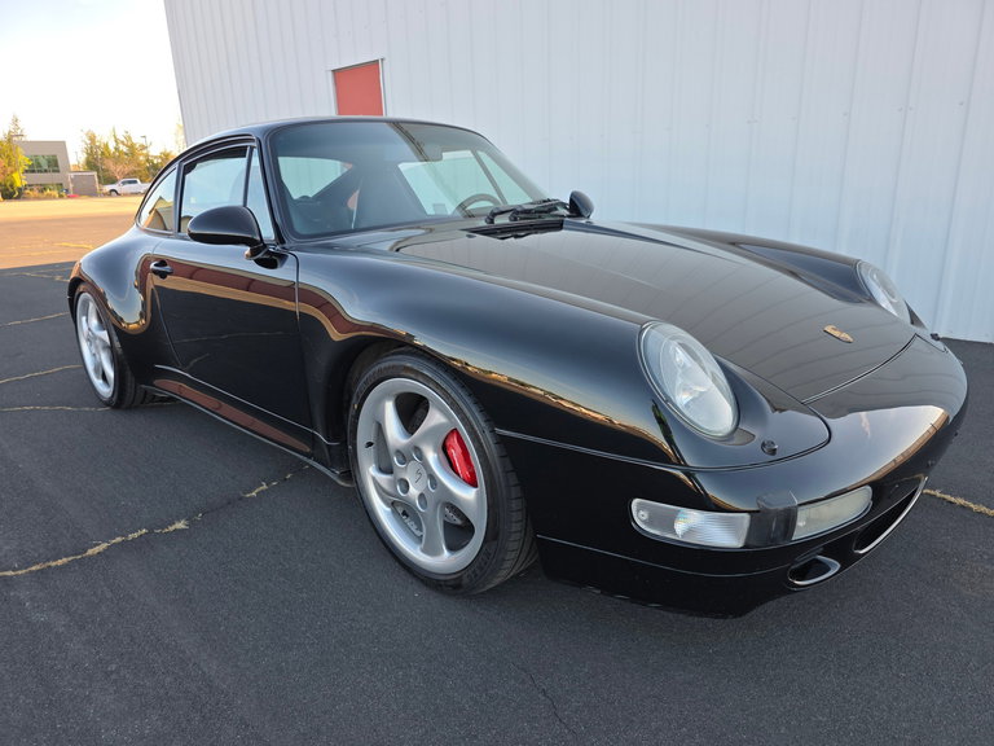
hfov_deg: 73.9
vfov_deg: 58.9
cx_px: 497
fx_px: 660
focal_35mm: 23
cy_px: 373
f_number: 1.7
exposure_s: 1/359
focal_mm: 6.3
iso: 32
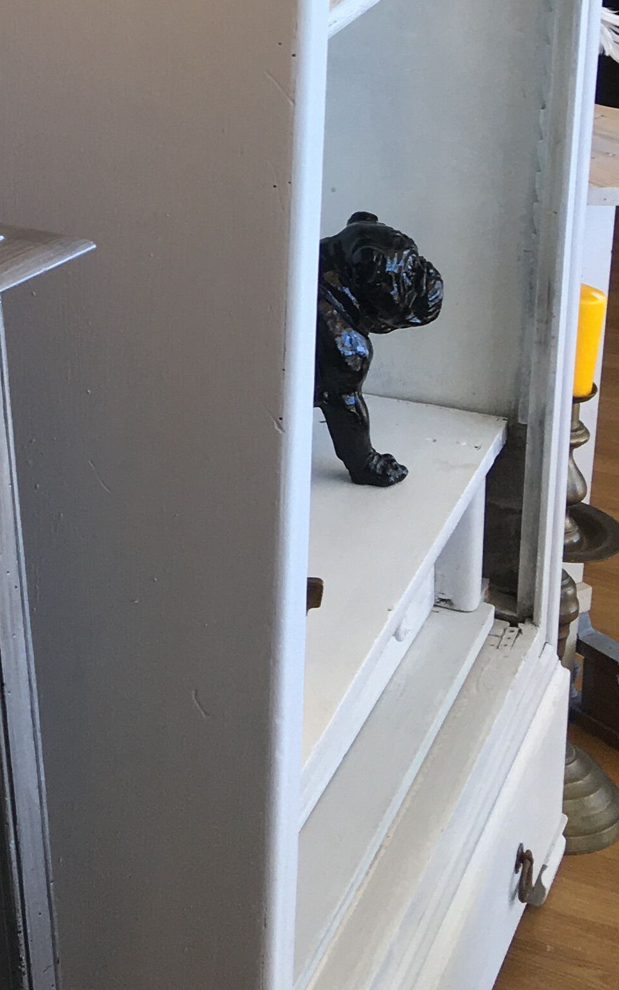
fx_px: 2160
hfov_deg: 15.1
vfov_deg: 24.4
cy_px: -54
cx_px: -315
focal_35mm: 80
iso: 25
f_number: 2.2
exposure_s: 1/50
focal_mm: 4.15
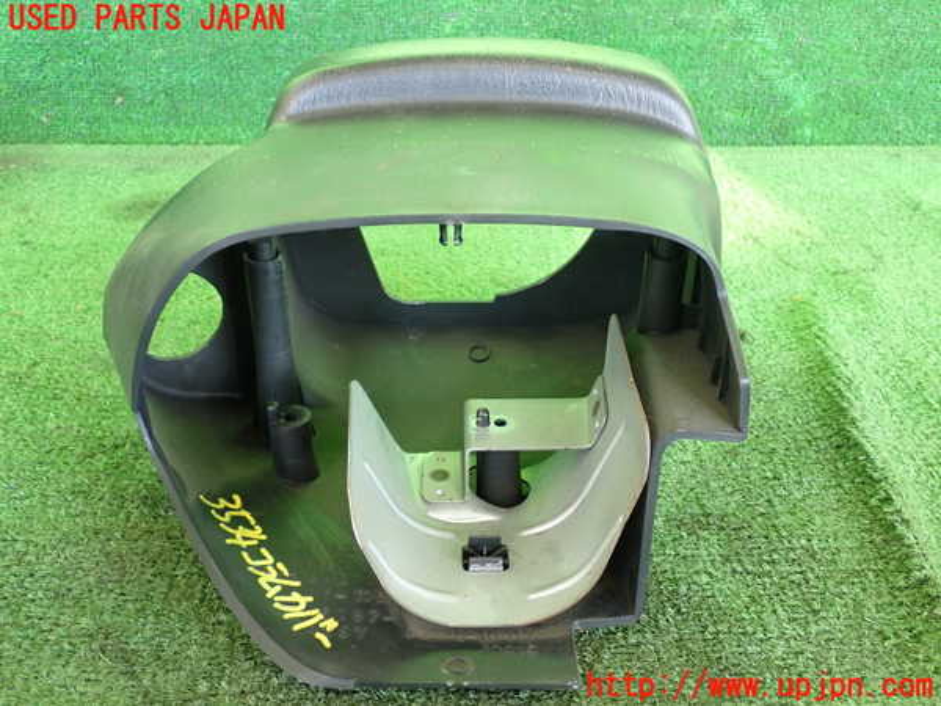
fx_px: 1115
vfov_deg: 35.1
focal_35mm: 41
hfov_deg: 45.8
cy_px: 353
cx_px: 470
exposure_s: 1/125
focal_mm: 7.31
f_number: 2.8
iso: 640
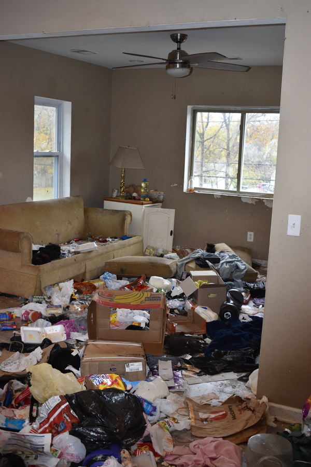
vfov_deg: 47.9
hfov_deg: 33.0
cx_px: 156
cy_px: 234
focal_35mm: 40
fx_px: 525
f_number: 4
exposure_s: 1/160
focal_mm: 27
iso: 800
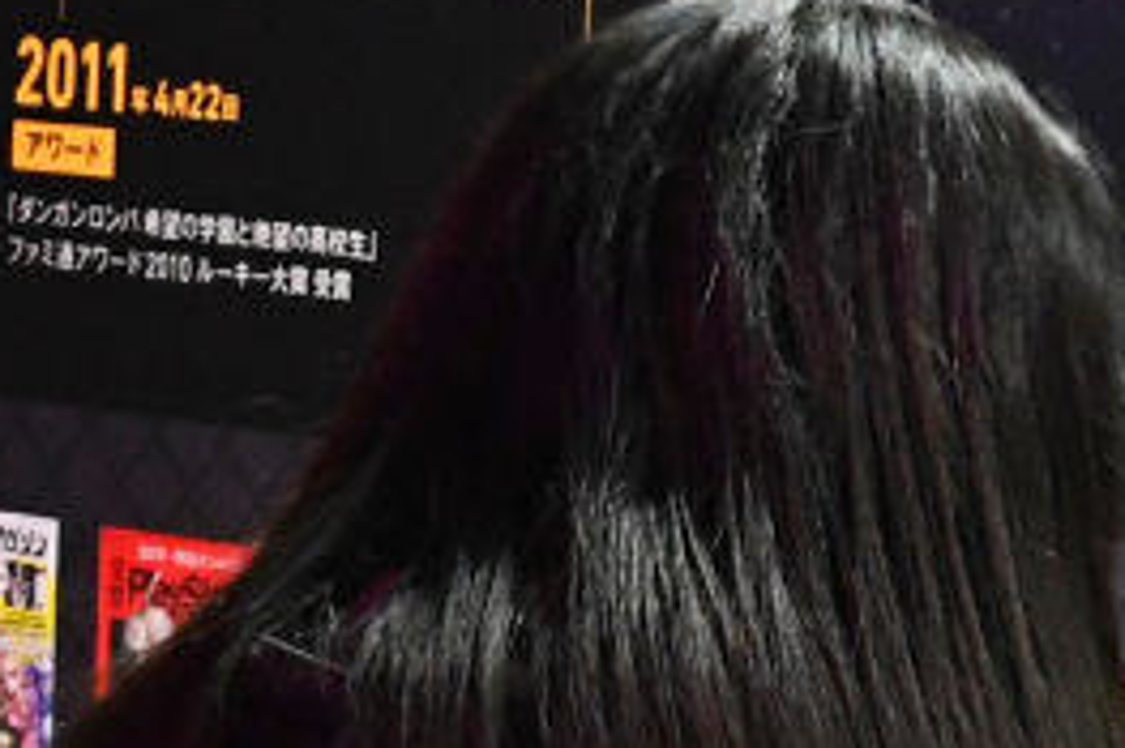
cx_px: 2996
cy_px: -453
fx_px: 7216
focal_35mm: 231
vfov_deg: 5.9
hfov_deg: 8.0
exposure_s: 1/60
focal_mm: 25
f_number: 8
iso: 2500
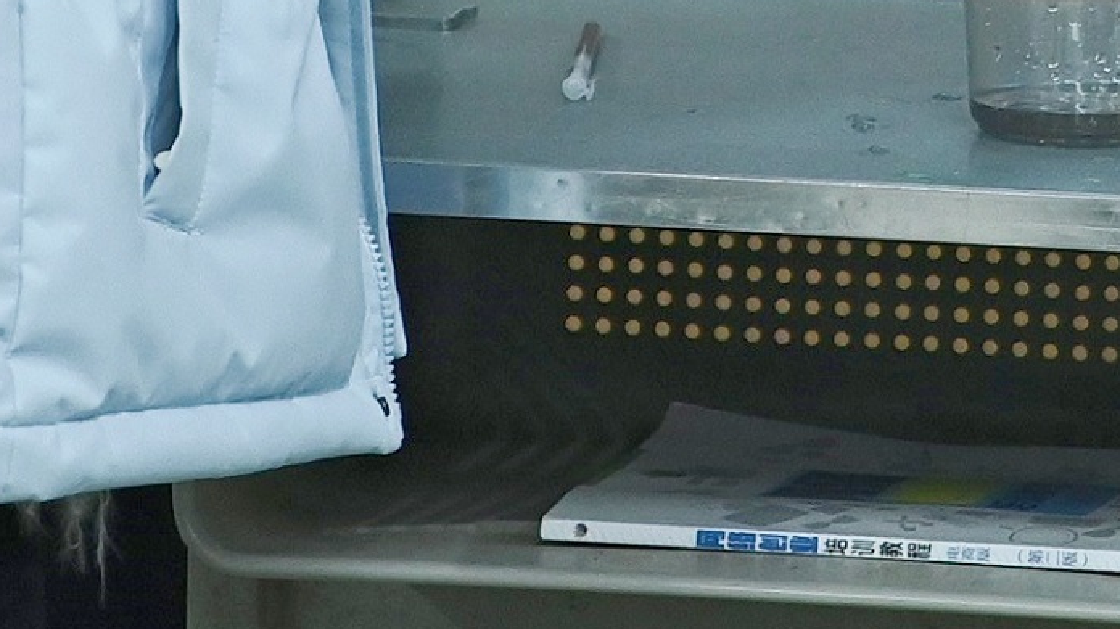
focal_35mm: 482
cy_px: -1385
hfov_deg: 4.5
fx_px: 14310
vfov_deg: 2.5
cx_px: 1487
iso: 640
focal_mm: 56
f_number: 2.2
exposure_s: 1/200
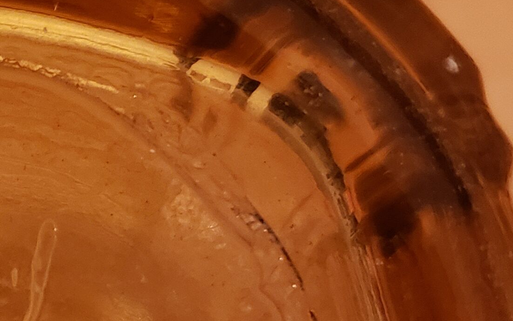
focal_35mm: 101
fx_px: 1412
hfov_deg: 19.6
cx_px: -71
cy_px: 391
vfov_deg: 12.6
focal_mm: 4.3
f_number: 1.5
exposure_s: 1/20
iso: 250
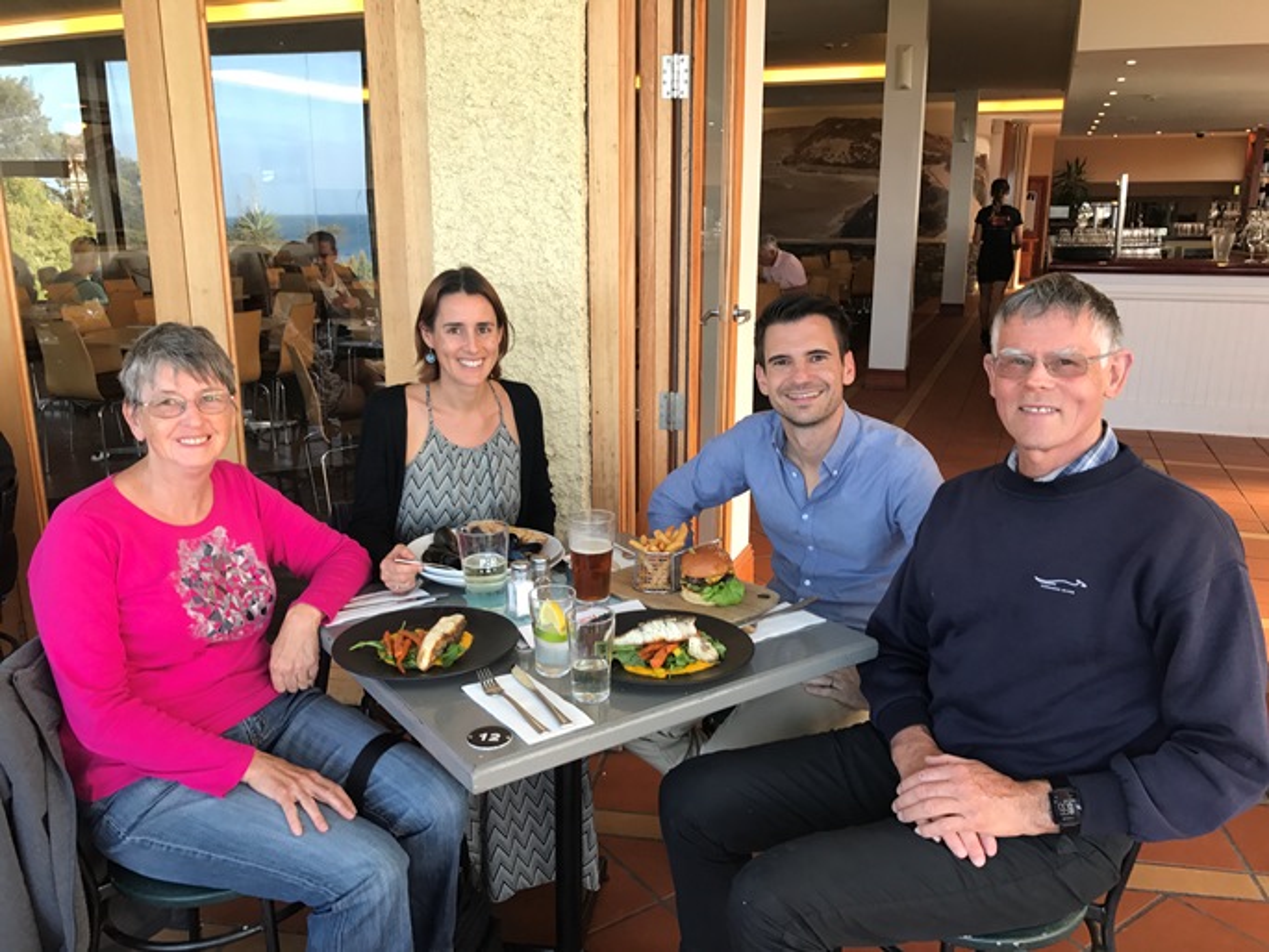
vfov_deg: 49.8
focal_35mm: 28
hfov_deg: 63.4
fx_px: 1027
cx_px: 634
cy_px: 476
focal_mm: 3.99
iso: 32
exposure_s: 1/100
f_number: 1.8
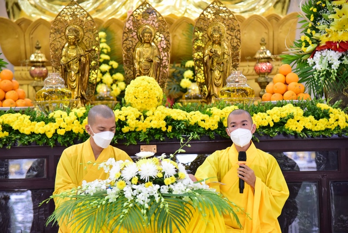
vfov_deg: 14.0
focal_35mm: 98
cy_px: 116
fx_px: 948
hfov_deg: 20.8
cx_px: 174
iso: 6400
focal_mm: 98
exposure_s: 1/125
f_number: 4.5
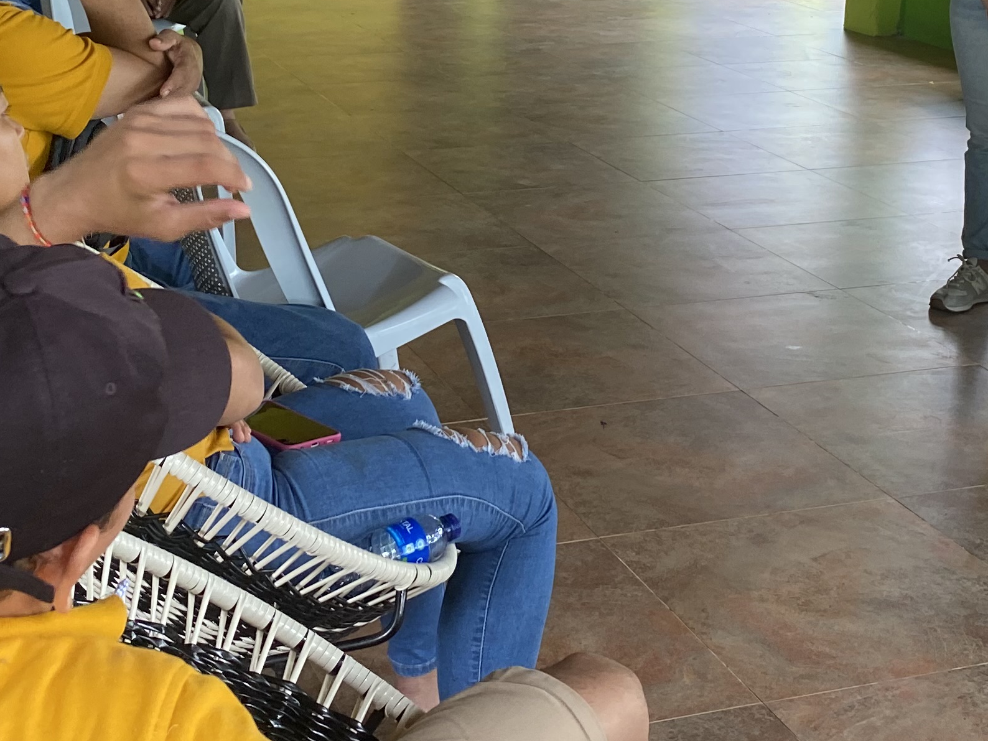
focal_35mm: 66
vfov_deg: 21.8
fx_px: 1884
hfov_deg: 29.4
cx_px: 500
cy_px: 96
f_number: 1.8
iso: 125
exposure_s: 1/109
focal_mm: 4.25
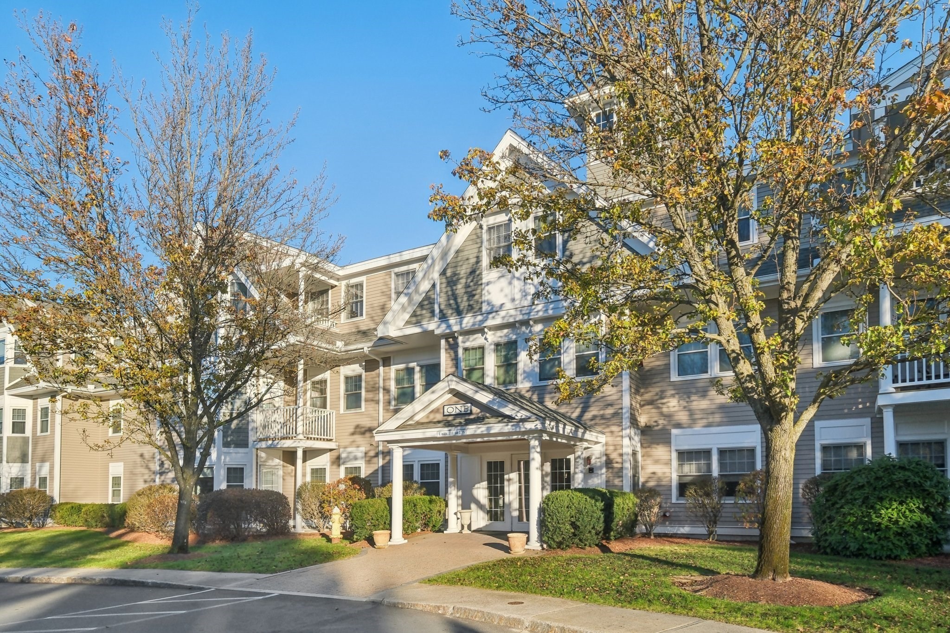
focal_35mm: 21
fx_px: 554
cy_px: 316
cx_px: 475
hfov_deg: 81.2
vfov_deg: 59.5
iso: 320
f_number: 5.6
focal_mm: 13.8
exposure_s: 1/600
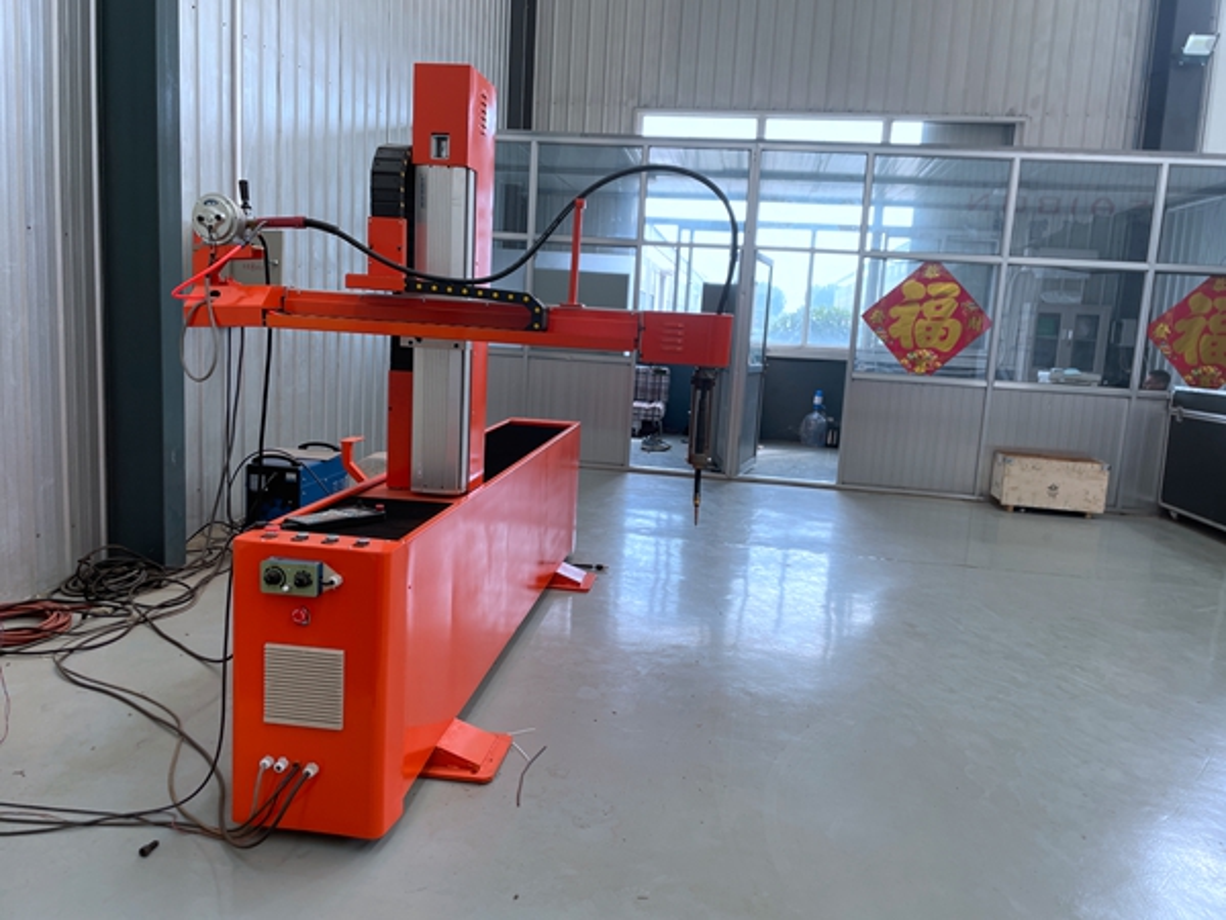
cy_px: 460
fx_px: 921
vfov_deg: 53.1
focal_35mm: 26
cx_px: 613
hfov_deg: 67.3
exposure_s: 1/125
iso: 32
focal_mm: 4.2
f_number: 1.6
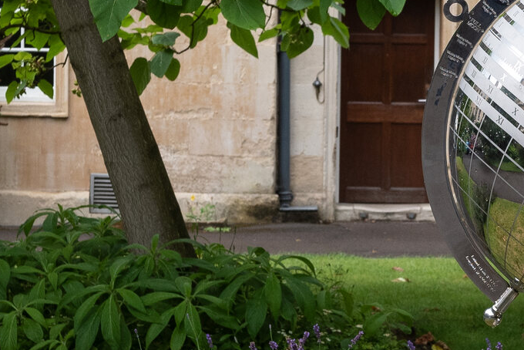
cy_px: 127
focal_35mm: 168
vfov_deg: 8.2
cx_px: 409
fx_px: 2446
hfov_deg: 12.2
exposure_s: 1/640
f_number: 7.1
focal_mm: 38
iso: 400
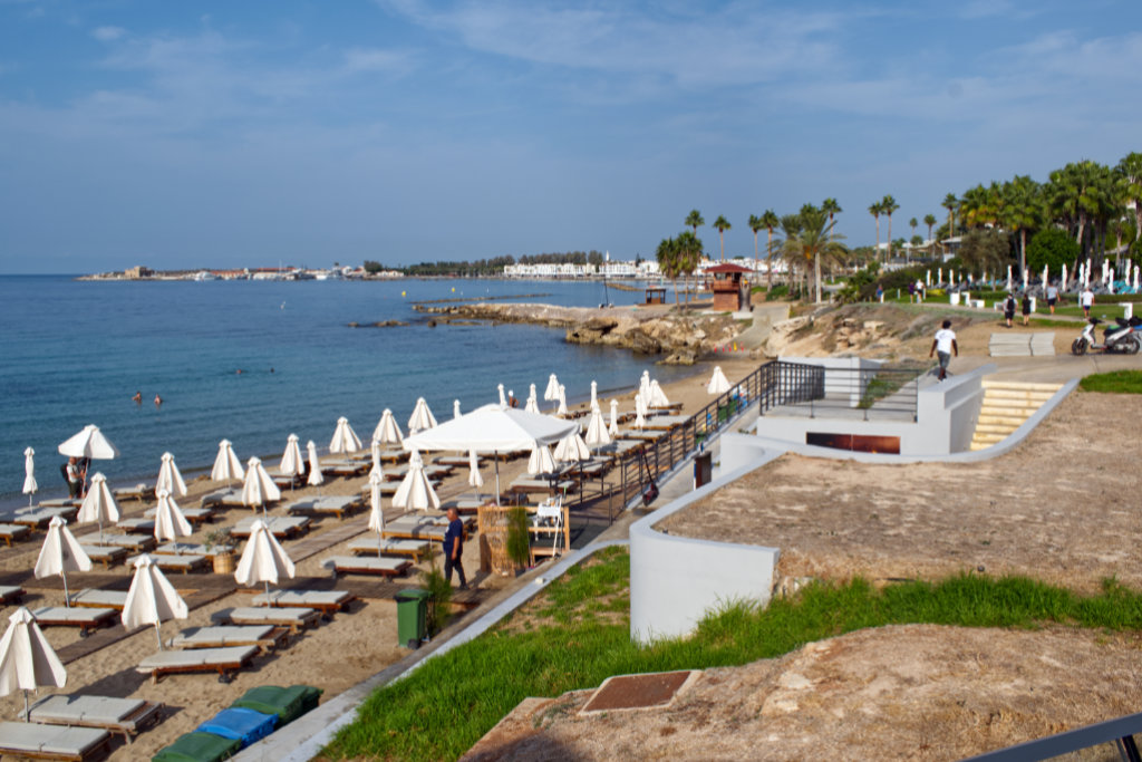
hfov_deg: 55.1
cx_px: 571
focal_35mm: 34
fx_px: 1094
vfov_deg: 38.4
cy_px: 381
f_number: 11
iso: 220
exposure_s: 1/500
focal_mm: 23
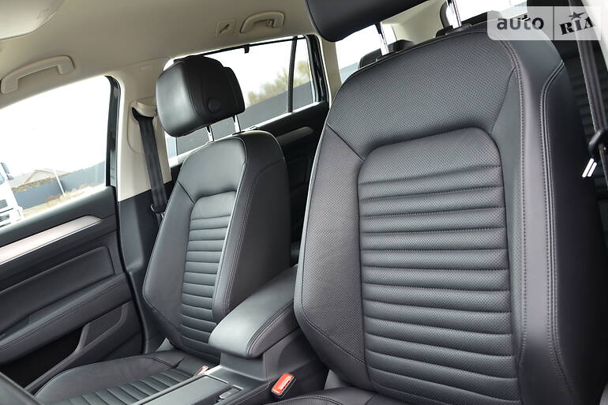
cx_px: 297
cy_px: 206
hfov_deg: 65.5
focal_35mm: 28
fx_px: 473
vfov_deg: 46.4
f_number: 5
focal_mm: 18
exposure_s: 1/100
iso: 400
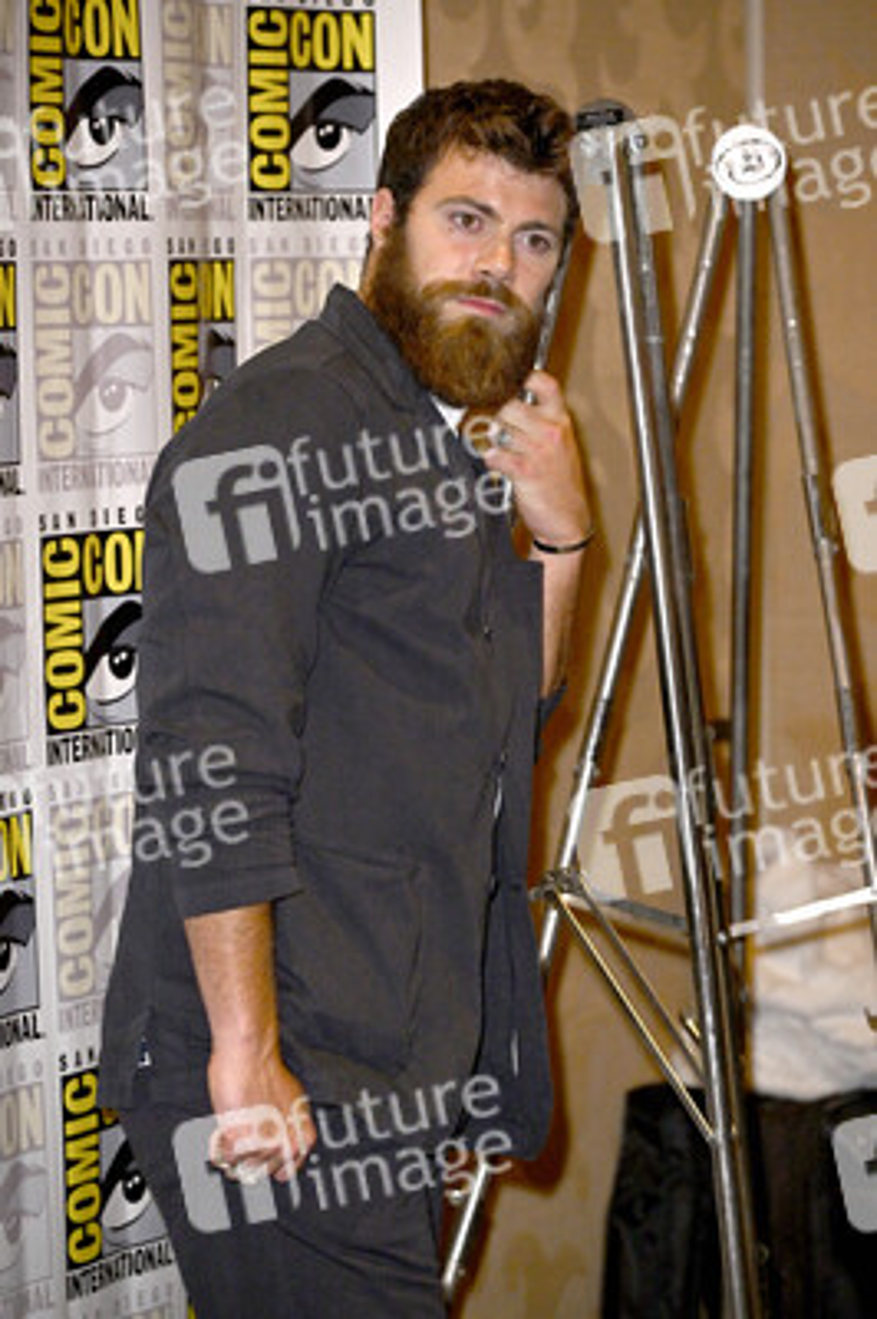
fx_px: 4209
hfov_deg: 11.9
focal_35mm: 115
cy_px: 660
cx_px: 438
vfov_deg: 17.8
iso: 1600
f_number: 4.5
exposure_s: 1/320
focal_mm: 115
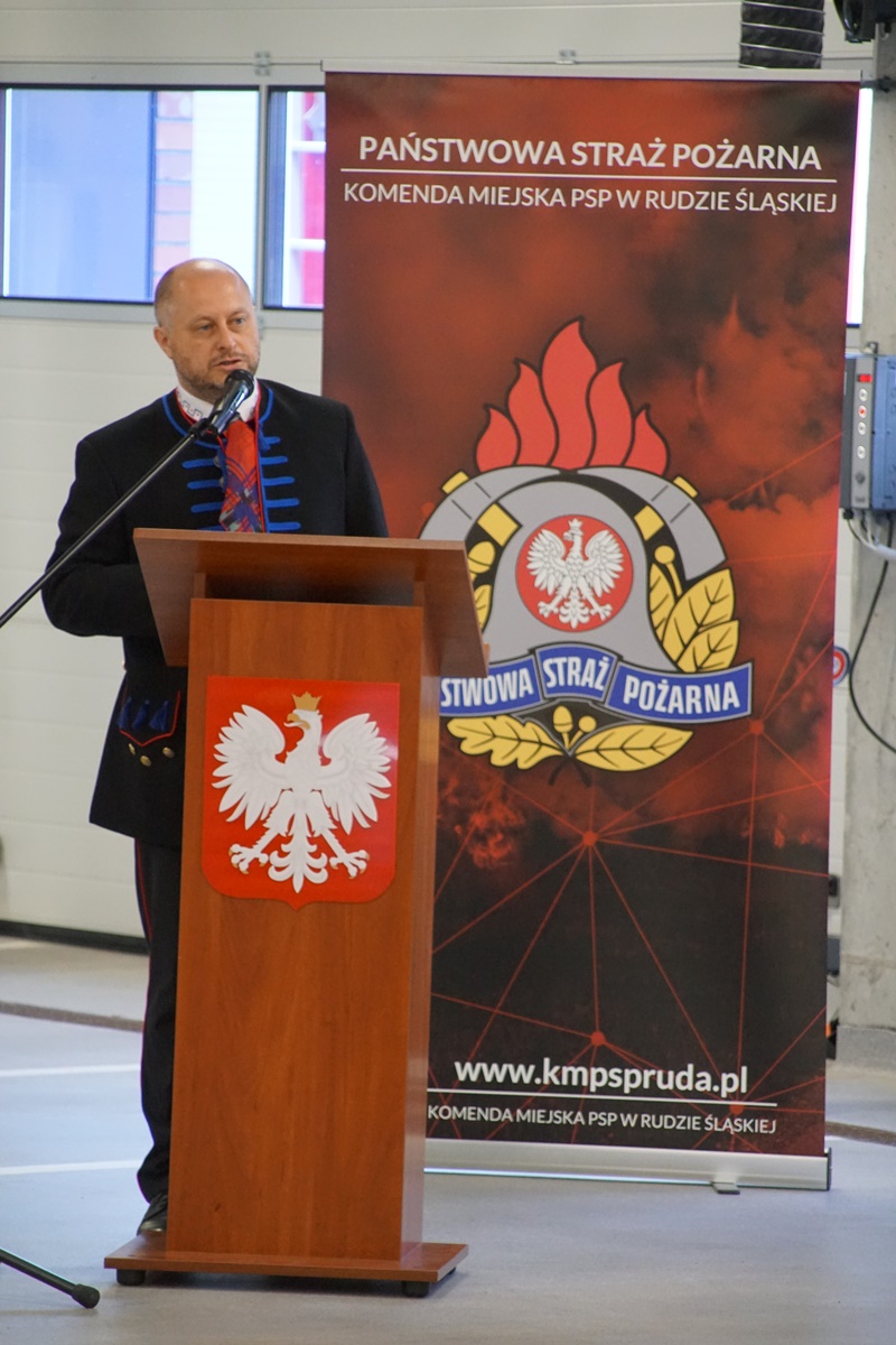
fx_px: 8959
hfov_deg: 5.7
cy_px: 672
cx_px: 448
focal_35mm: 240
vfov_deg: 8.6
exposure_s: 1/80
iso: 3200
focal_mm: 160
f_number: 6.3
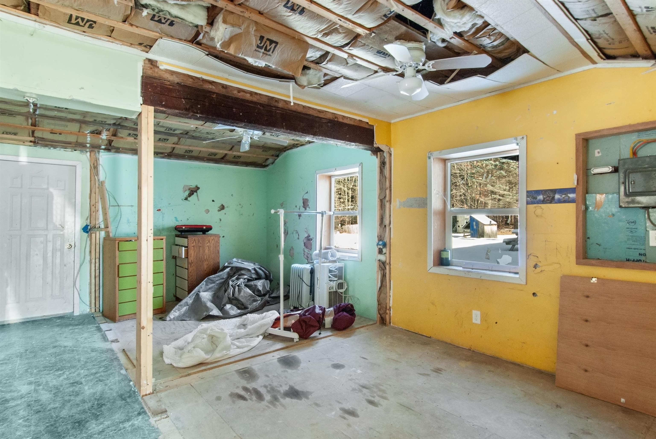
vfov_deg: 67.5
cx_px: 328
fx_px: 328
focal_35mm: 18
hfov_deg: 89.9
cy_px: 220
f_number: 11
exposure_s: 1/2.5
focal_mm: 12
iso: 200
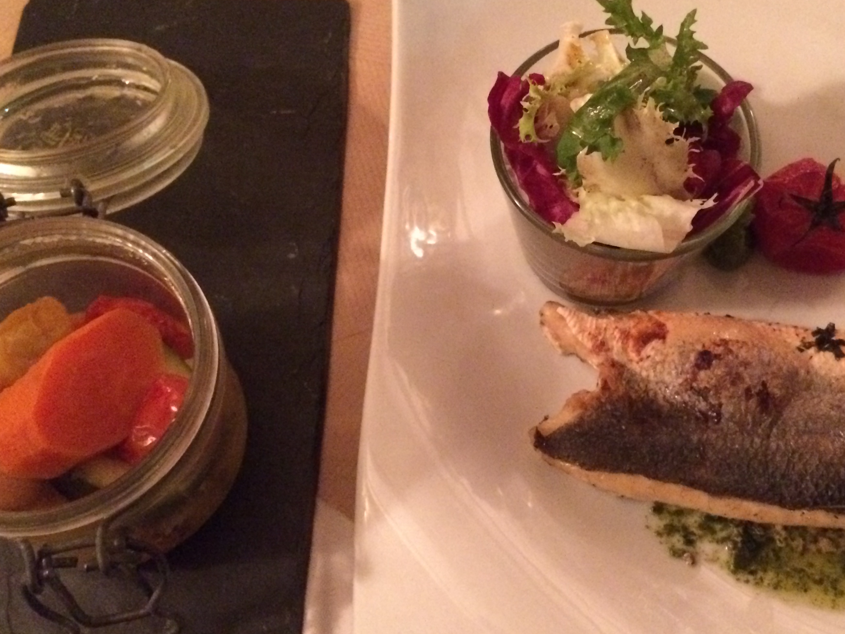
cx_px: 511
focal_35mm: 47
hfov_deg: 40.2
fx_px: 1148
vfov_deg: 30.9
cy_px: 305
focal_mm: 4.12
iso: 1000
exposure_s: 1/15
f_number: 2.2
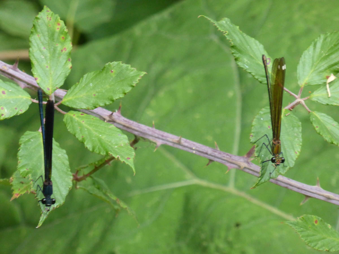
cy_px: 127
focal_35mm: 502
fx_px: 4916
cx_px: 170
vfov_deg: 3.0
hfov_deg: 3.9
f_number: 6.3
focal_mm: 81.7
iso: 400
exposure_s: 1/30
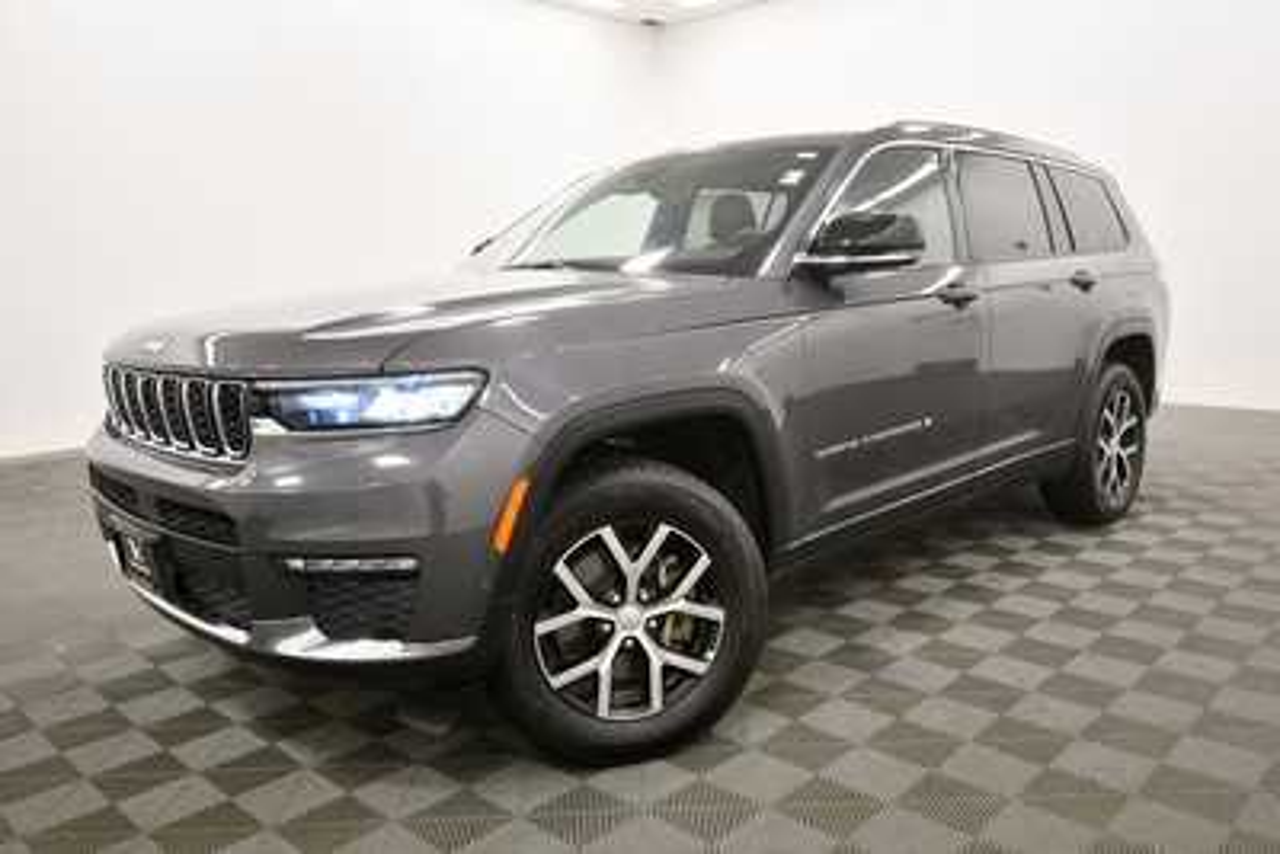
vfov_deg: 48.0
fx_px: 960
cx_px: 640
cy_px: 427
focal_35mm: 27
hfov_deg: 67.4
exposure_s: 1/125
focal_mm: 18
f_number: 5.6
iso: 1250
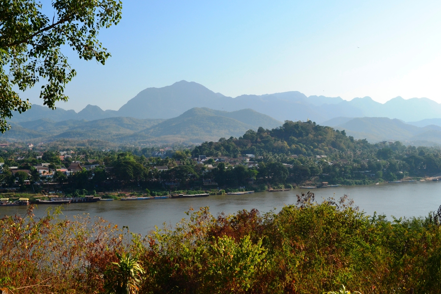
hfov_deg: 48.5
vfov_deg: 33.4
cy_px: 148
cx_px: 220
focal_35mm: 40
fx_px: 490
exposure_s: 1/400
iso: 400
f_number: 11
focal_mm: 26
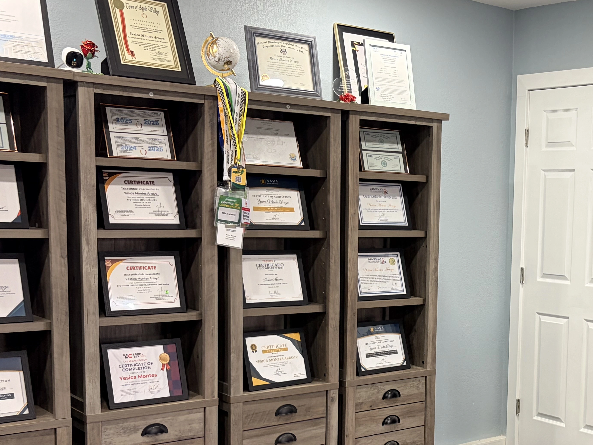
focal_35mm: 54
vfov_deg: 26.7
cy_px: 327
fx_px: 925
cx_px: 494
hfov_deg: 34.2
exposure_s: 1/60
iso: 125
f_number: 1.6
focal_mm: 5.96
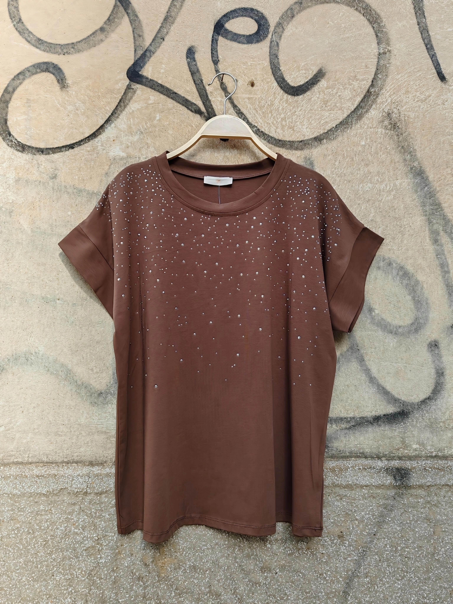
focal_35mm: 27
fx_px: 471
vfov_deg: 65.3
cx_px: 226
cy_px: 302
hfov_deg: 51.4
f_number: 1.9
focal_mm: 6.12
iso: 50
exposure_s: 1/320
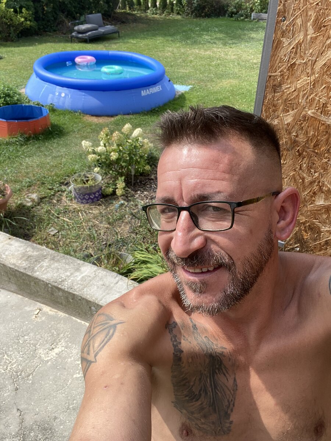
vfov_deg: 60.0
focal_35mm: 30
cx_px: 166
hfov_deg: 46.8
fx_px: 382
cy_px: 220
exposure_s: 1/400
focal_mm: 2.71
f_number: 2.2
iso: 25
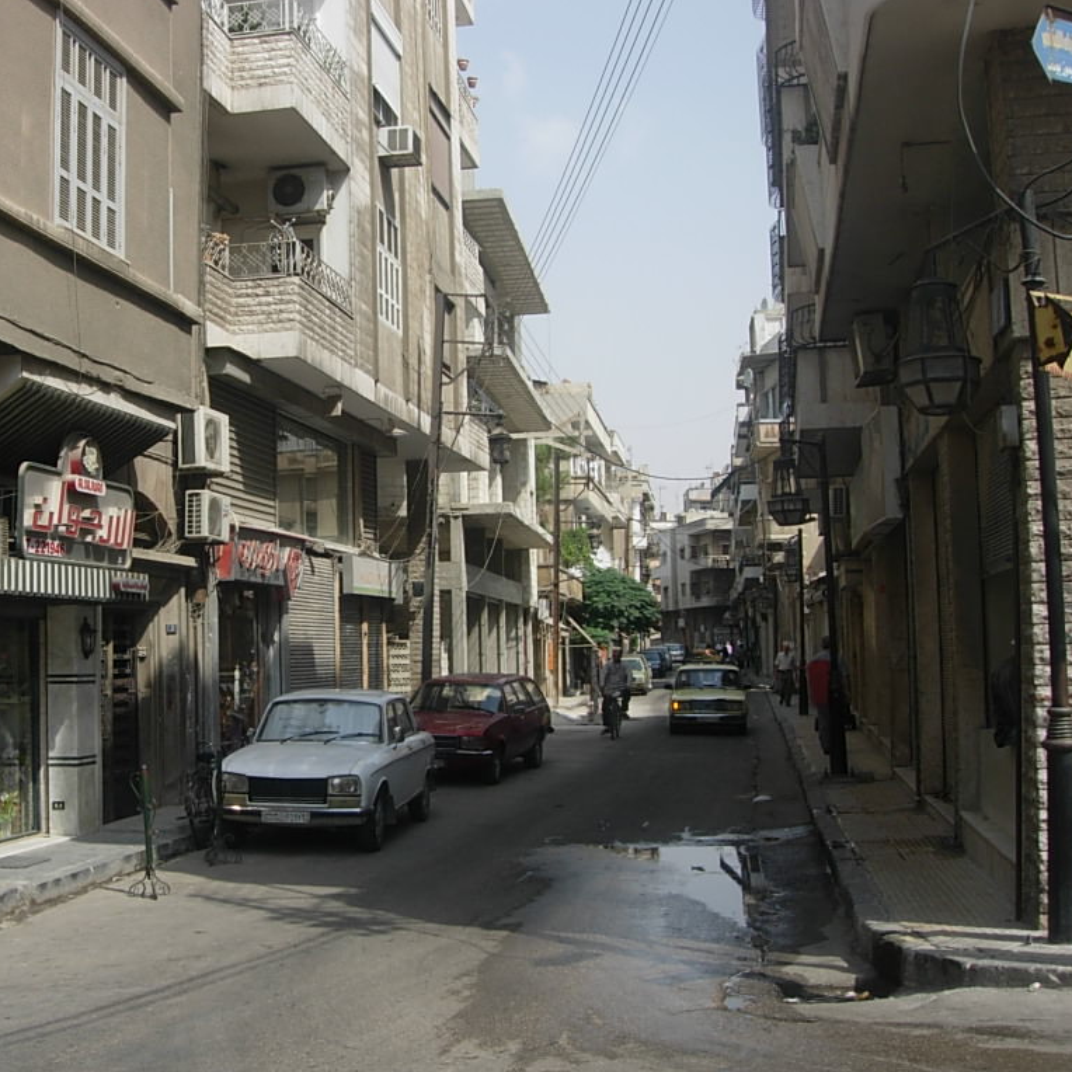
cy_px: 535
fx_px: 1577
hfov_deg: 37.2
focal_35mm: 45
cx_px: 369
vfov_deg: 37.6
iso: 64
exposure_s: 1/527
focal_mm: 7.8
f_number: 4.8
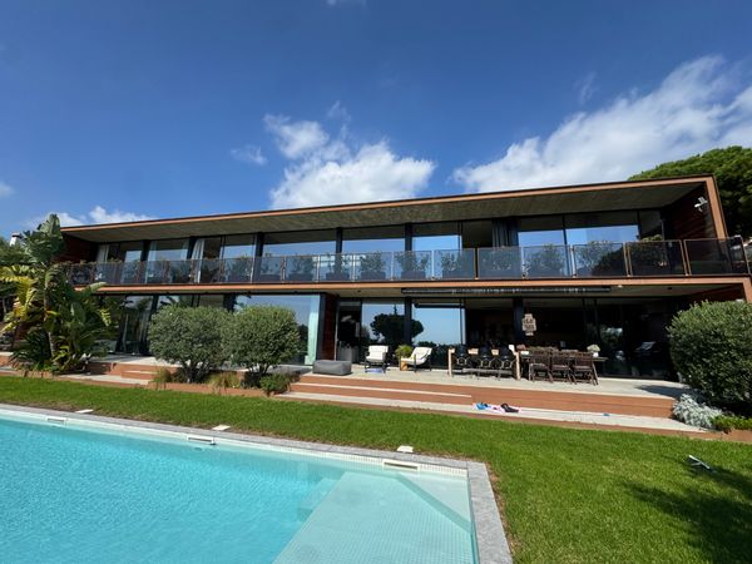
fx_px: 304
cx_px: 376
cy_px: 282
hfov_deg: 102.1
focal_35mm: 14
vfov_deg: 85.7
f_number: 2.2
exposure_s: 1/2028
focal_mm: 2.22
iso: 50
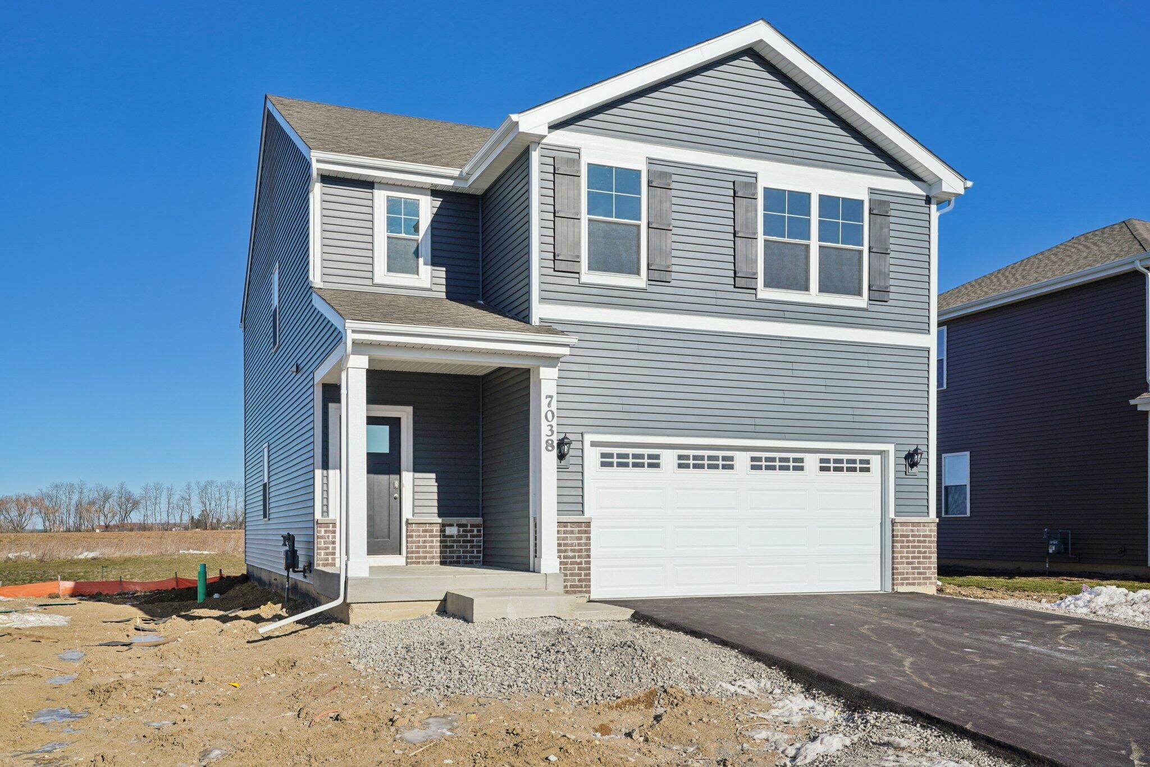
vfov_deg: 41.1
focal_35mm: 32
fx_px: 1022
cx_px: 575
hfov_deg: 58.7
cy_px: 384
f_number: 8
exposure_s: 1/500
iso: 100
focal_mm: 32
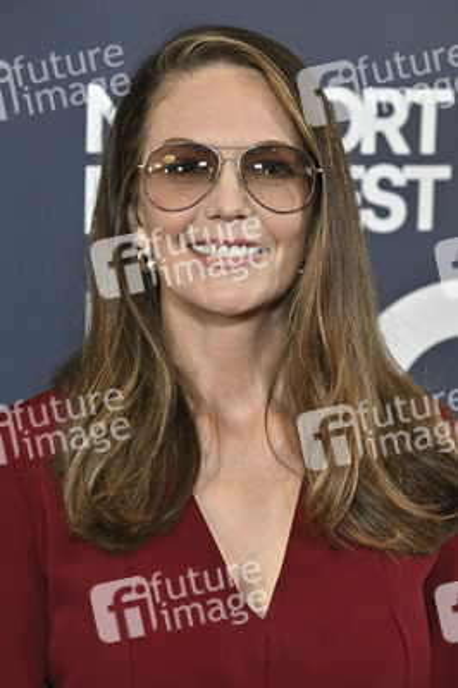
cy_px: 344
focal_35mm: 113
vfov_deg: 18.1
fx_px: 2160
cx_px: 229
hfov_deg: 12.1
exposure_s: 1/320
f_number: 5.6
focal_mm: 113
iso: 2500
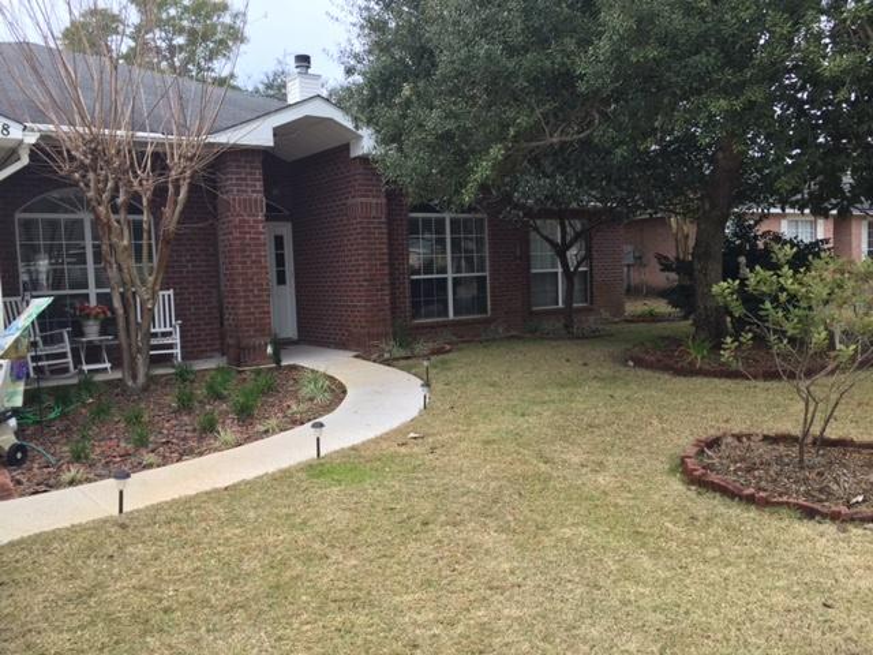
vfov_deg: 48.2
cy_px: 328
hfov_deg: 61.7
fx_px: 731
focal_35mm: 29
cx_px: 436
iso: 32
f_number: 2.2
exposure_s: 1/231
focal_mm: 4.15
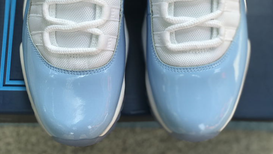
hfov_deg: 33.3
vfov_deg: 19.1
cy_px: 61
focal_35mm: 63
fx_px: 456
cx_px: 135
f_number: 2.8
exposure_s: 1/170
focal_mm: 6.6
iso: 20
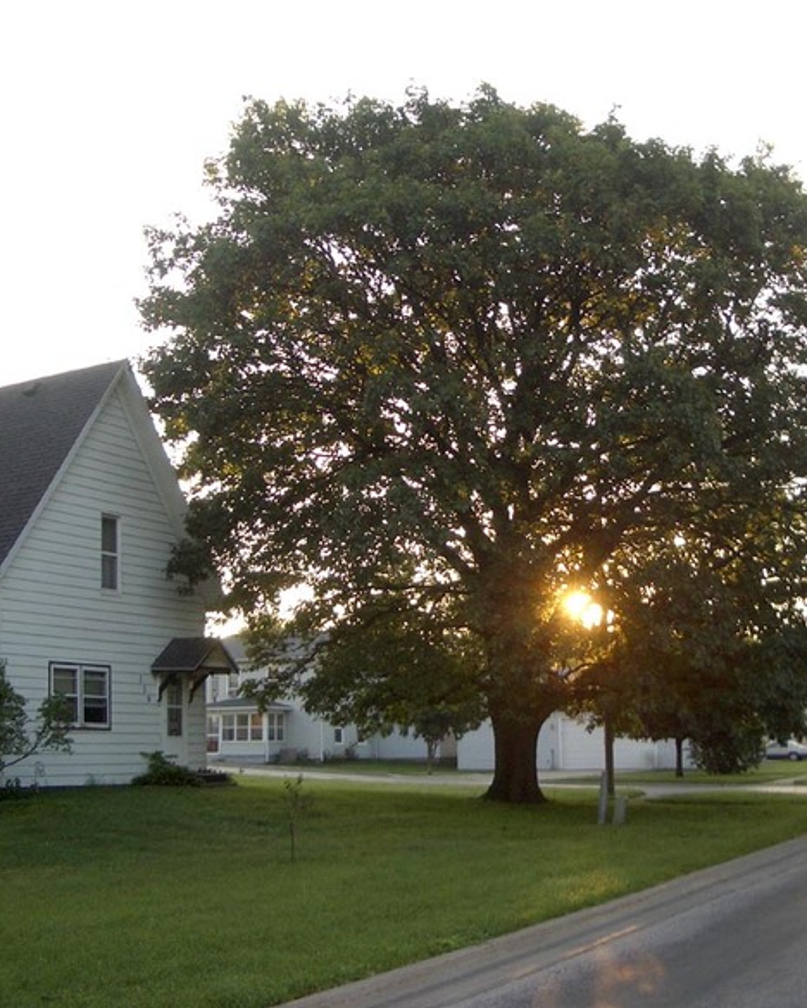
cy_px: 504
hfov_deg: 32.6
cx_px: 488
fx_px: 1373
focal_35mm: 46
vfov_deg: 40.3
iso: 50
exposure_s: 1/125
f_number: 2.6
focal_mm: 5.8
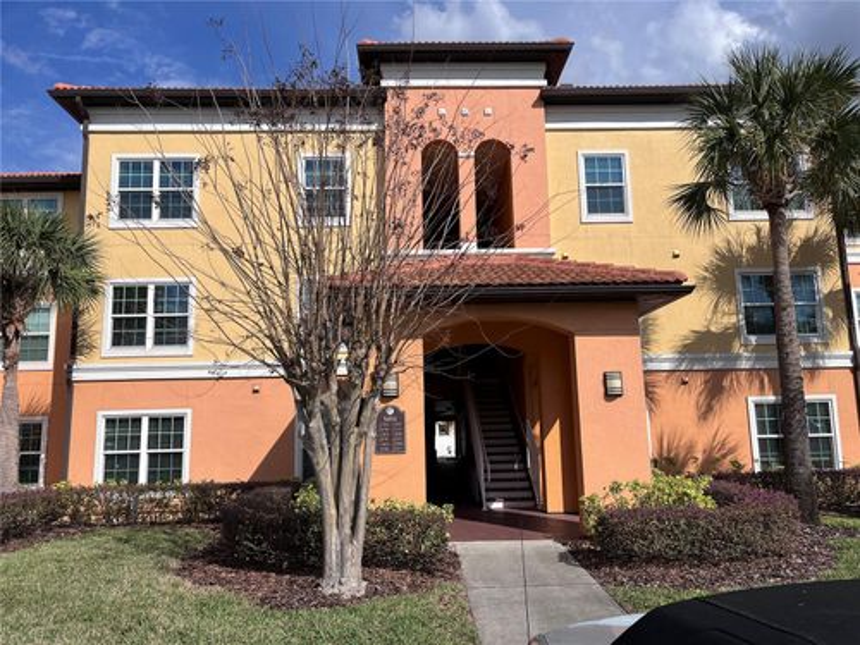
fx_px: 646
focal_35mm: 26
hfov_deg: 67.3
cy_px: 322
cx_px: 430
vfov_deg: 53.1
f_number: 1.6
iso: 50
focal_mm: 5.1
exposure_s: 1/5848
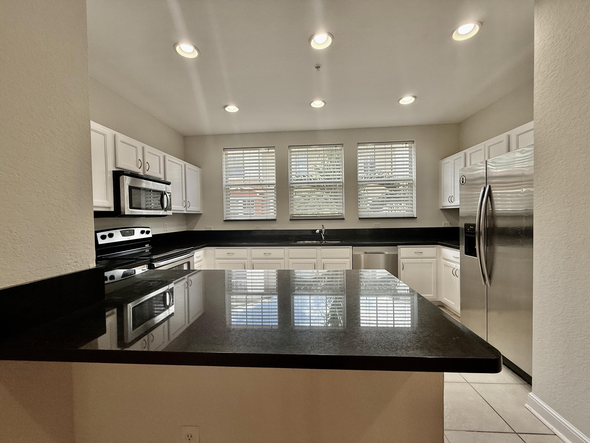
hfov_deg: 102.1
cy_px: 222
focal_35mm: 14
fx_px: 239
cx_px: 295
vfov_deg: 85.7
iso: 100
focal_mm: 2.22
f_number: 2.2
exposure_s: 1/120
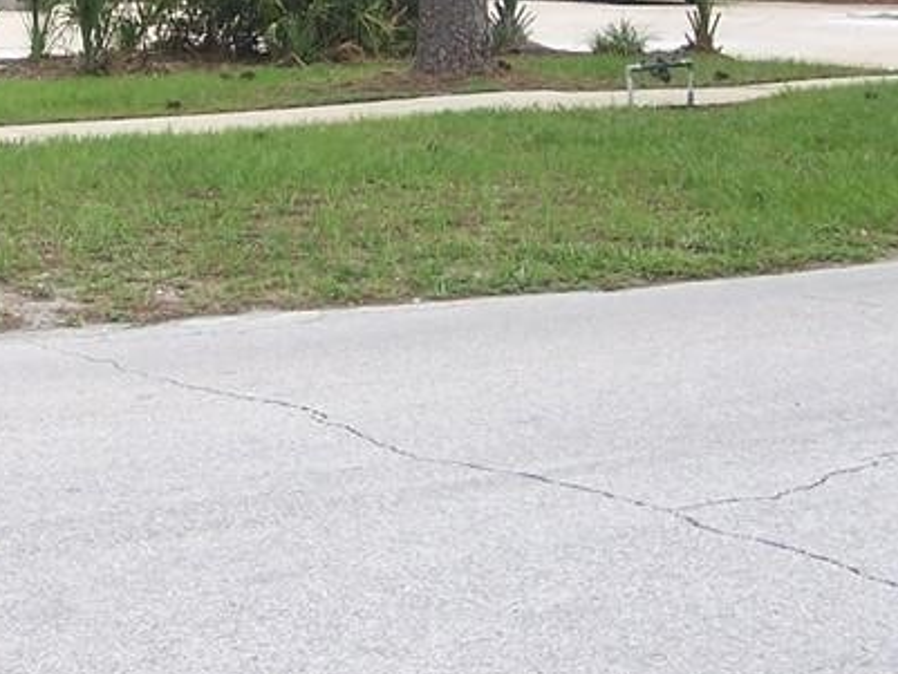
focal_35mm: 97
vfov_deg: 14.9
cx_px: 76
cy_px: -45
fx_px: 2517
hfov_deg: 19.8
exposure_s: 1/250
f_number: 2.8
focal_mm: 6.3
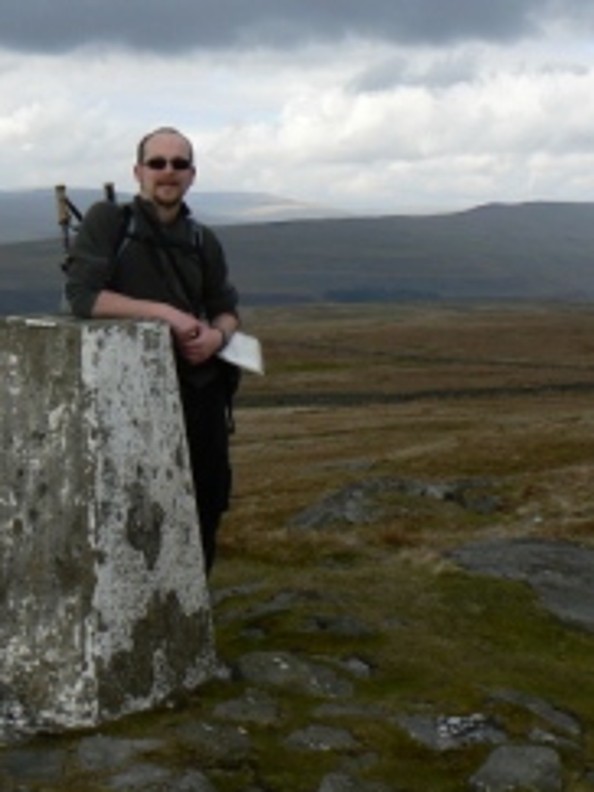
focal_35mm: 64
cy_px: 372
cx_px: 98
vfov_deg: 30.3
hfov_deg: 22.5
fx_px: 1466
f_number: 5.6
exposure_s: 1/200
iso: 80
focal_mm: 6
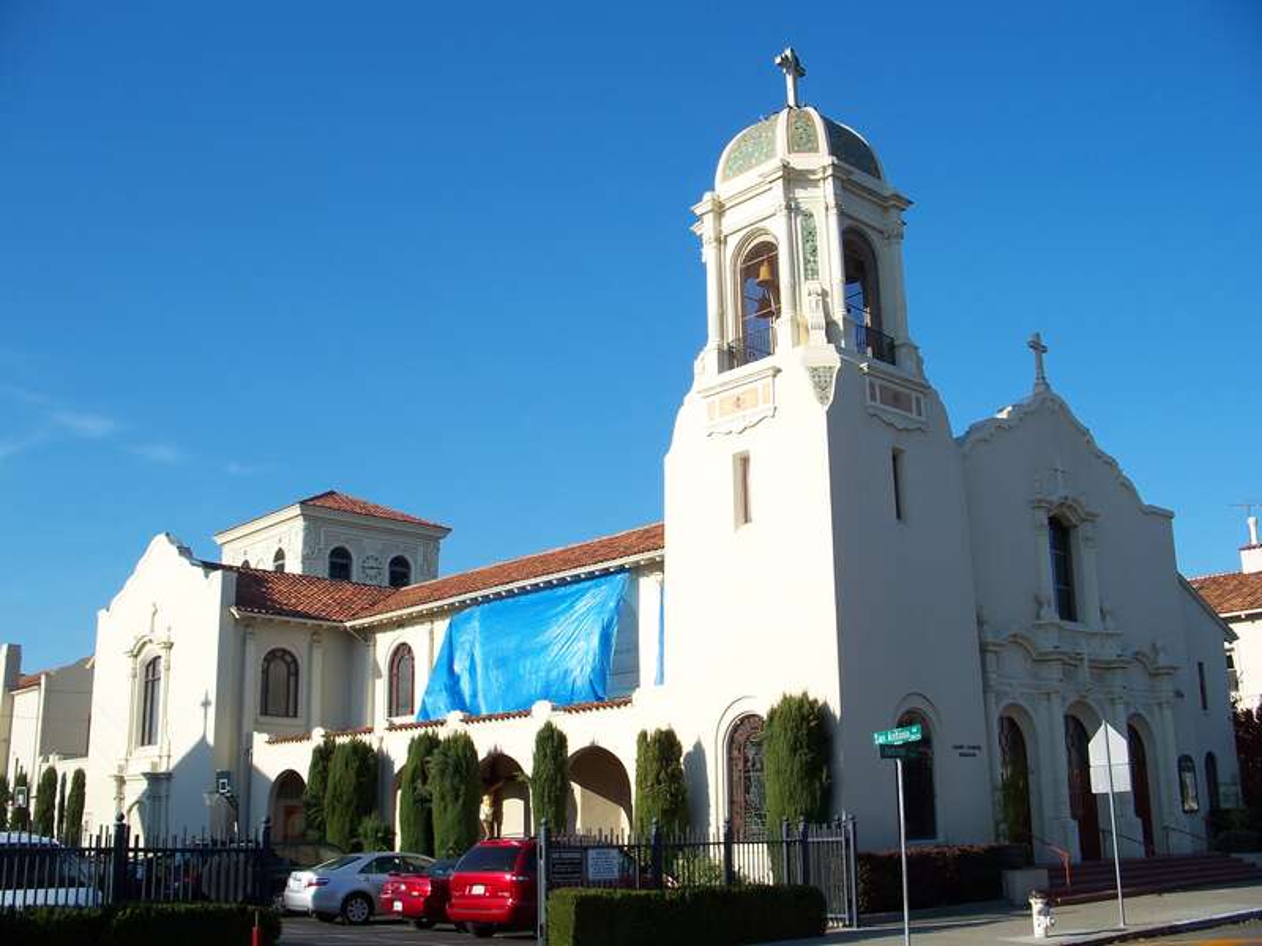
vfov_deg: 38.7
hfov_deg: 50.1
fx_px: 1349
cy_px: 473
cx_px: 631
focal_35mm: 37
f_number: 4
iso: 64
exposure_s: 1/500
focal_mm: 7.8
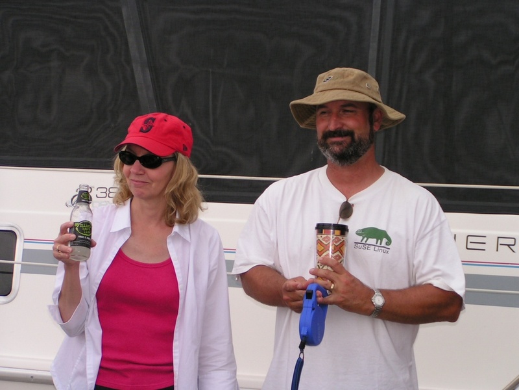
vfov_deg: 14.2
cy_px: 195
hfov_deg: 18.9
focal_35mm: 104
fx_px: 1559
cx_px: 260
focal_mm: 15.9
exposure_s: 1/320
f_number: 3.5
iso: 50
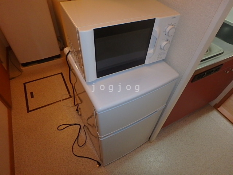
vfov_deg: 63.4
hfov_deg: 79.0
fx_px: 141
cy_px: 88
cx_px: 116
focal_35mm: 21
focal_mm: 3.7
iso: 400
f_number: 3.5
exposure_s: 1/30
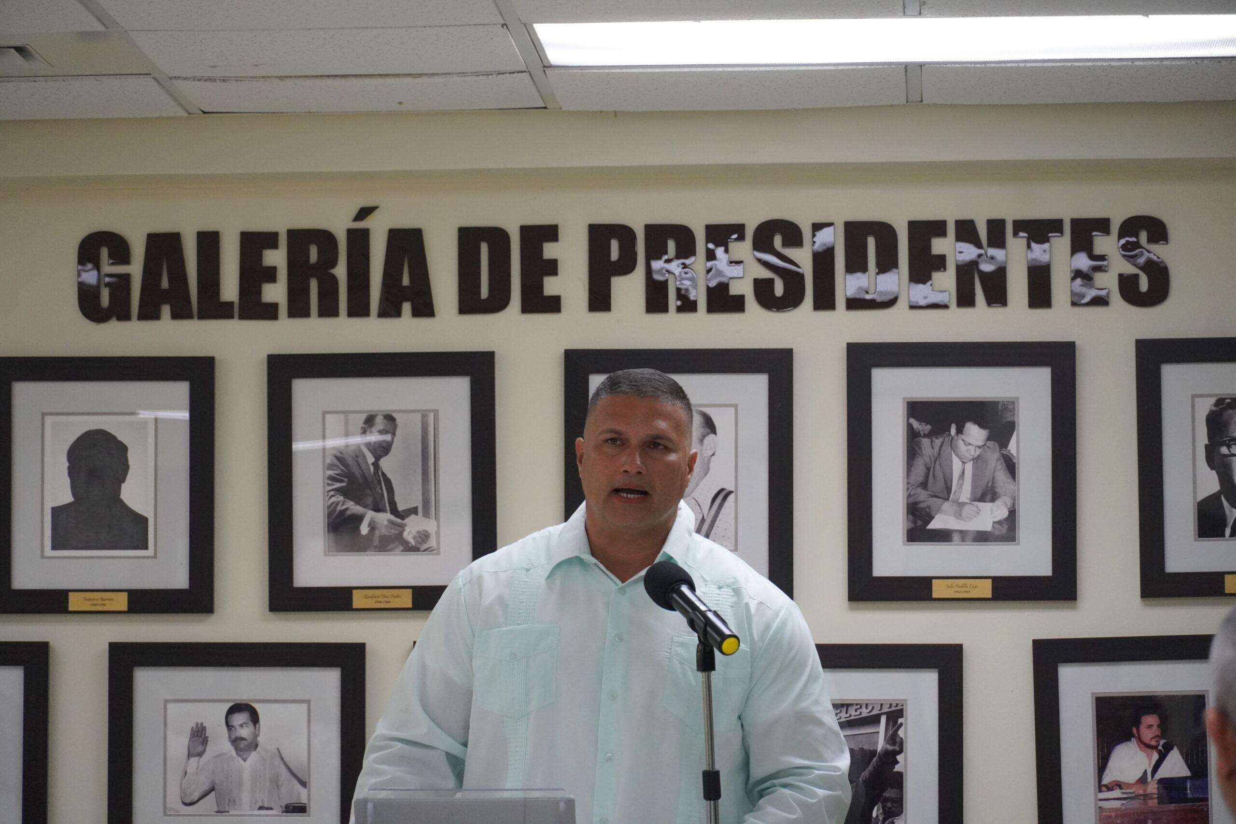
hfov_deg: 10.2
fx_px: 6952
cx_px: 618
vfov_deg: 6.8
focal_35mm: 202
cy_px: 412
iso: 2500
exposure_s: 1/250
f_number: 5.6
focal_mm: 135
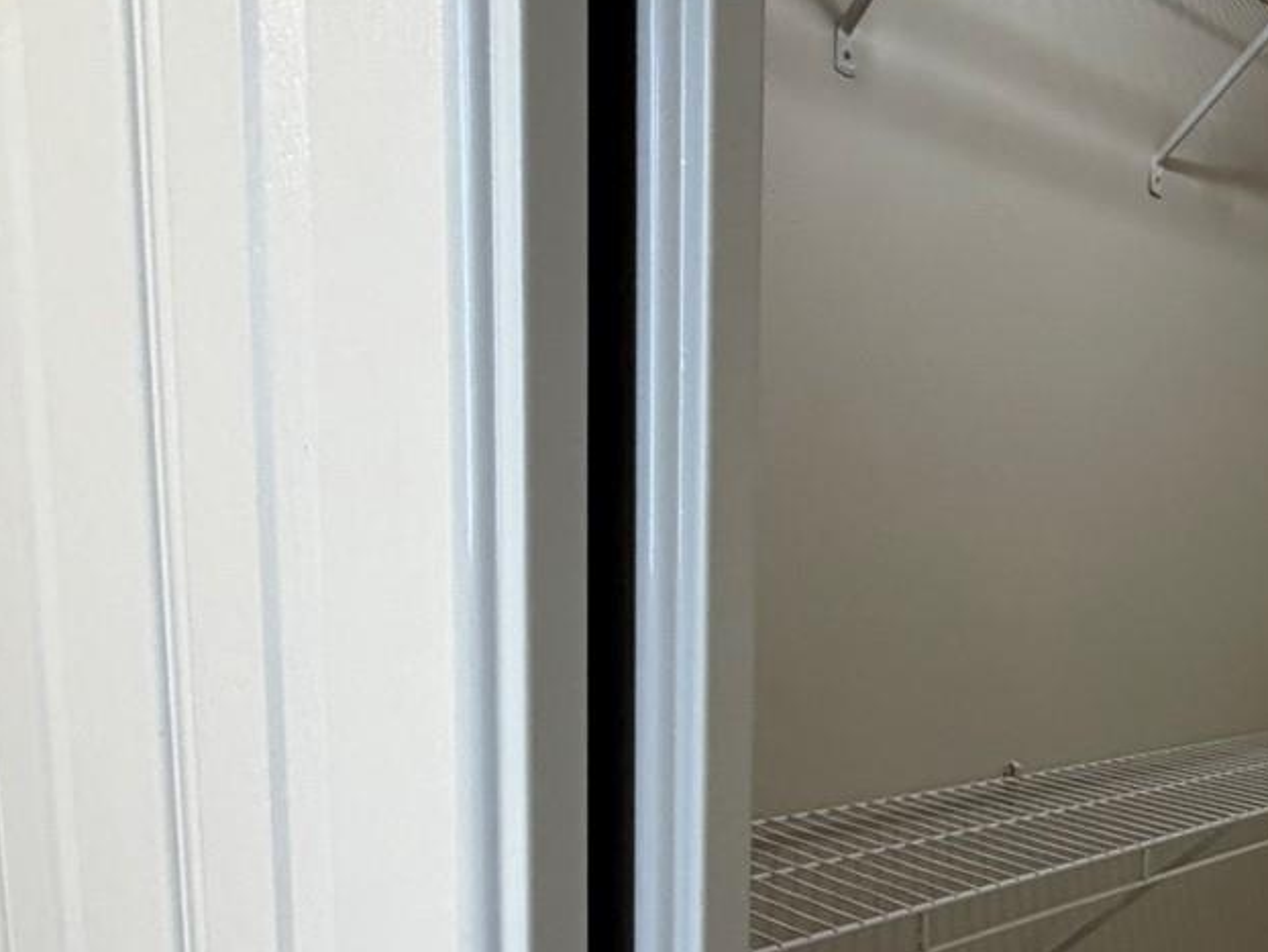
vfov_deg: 38.4
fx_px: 1319
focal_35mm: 36
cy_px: 742
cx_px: 1297
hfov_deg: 43.3
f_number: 2.2
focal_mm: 2.22
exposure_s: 1/120
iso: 250
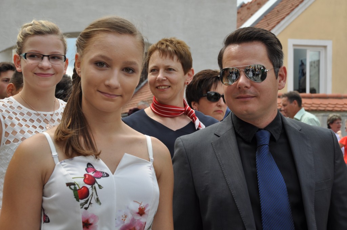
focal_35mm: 66
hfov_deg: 30.5
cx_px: 174
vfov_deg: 20.6
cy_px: 115
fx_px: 635
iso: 200
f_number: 7.1
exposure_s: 1/200
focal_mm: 44
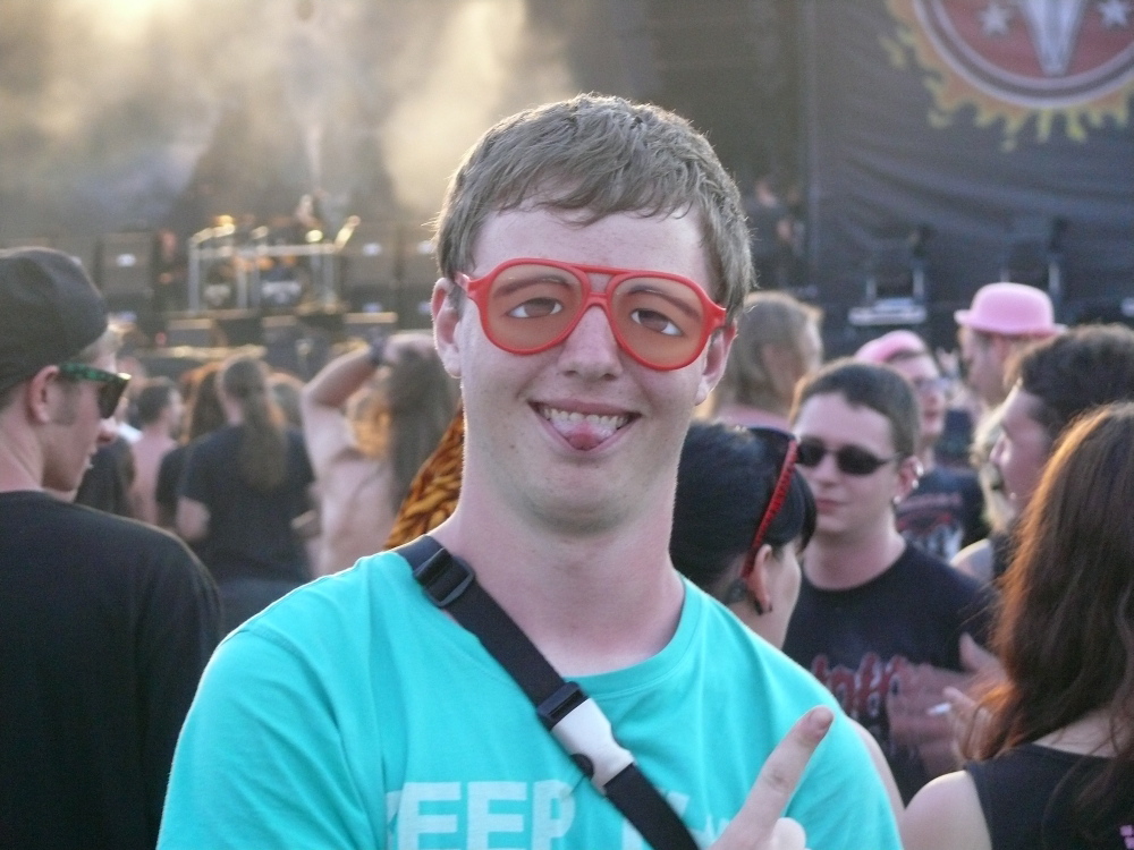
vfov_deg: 11.6
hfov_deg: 15.4
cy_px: 425
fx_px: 4193
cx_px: 567
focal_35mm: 128
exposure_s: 1/10
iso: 400
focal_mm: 27.1
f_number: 3.6
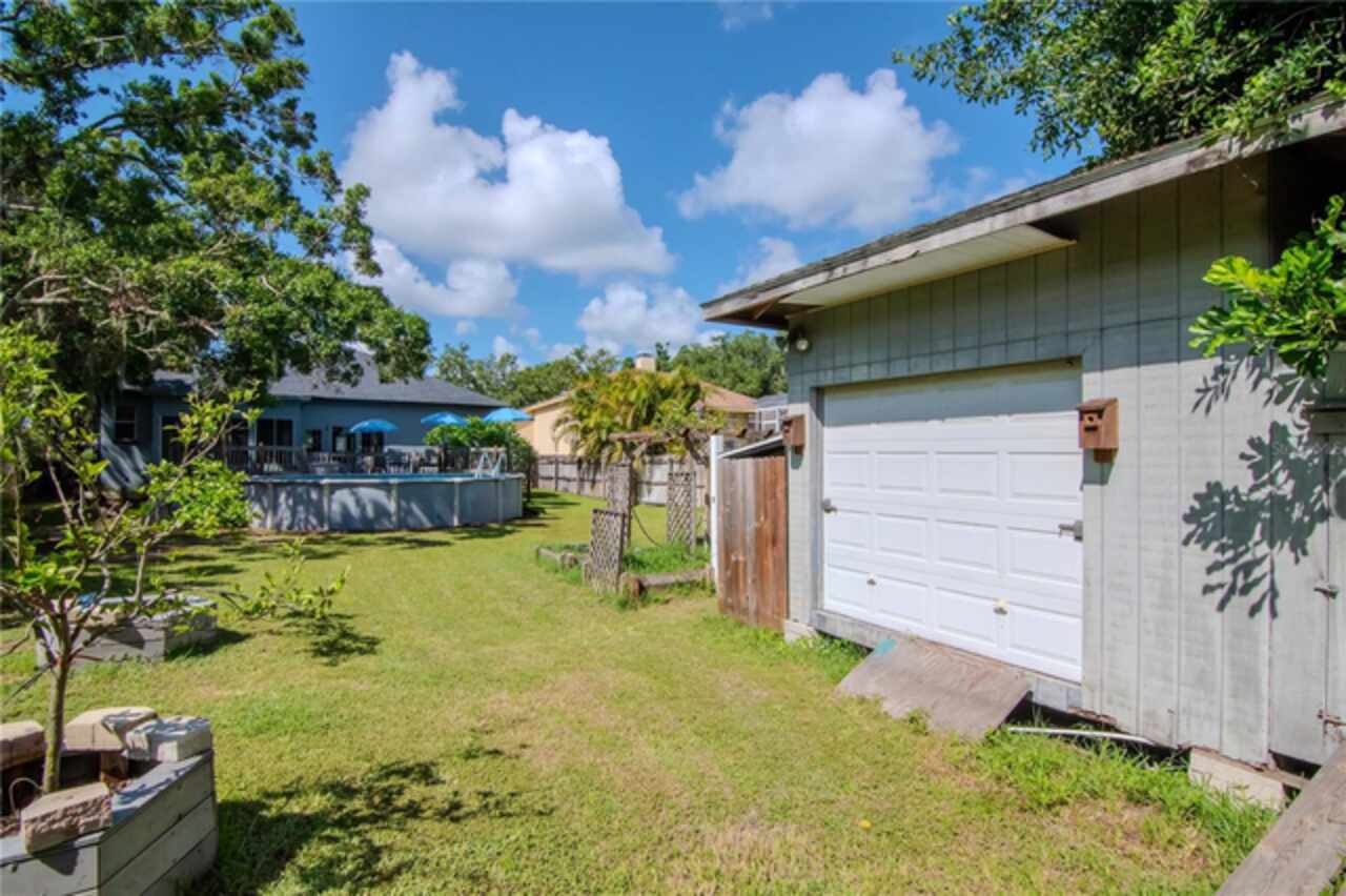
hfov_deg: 95.0
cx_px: 673
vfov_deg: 72.0
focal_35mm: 16
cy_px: 448
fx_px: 617
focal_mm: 11
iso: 800
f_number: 13
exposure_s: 1/1000
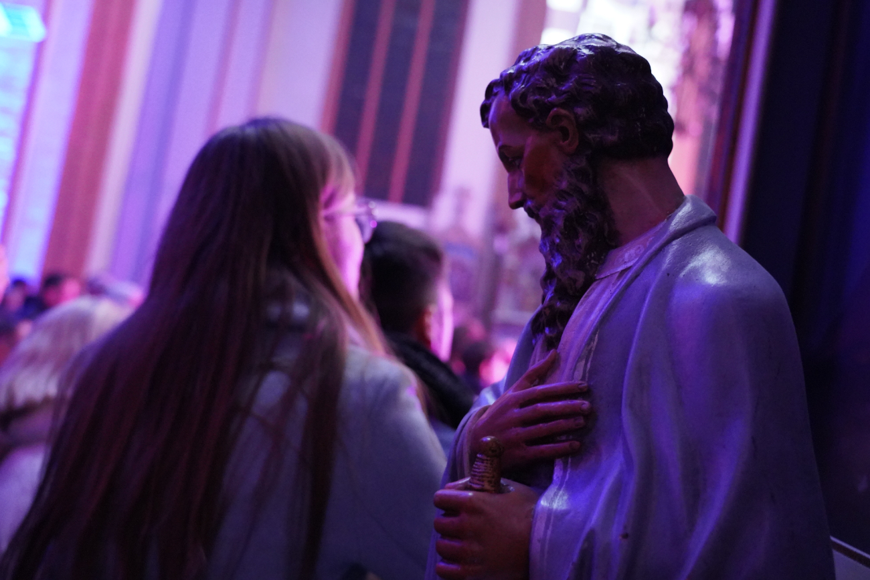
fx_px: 918
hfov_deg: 50.7
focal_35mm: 38
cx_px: 435
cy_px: 290
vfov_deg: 35.1
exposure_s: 1/20
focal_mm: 38
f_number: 4
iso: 12800
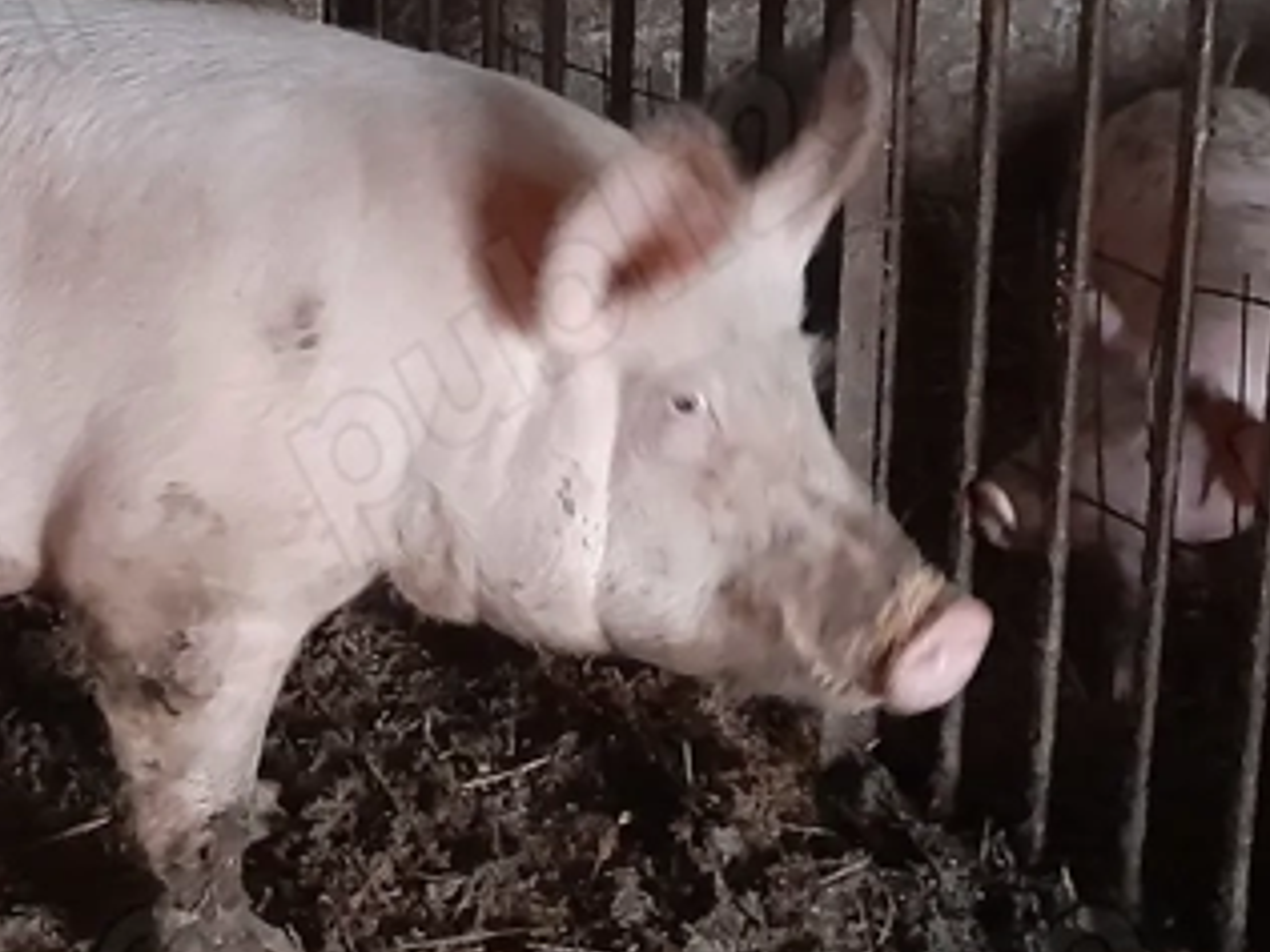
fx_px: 2898
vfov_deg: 18.6
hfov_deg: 24.3
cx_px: 241
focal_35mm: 79
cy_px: 269
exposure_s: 1/10
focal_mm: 4.6
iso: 800
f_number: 2
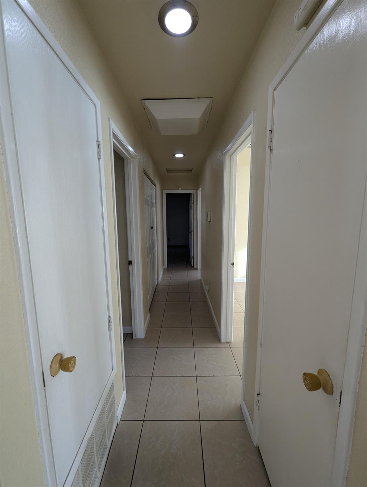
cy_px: 244
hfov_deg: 90.1
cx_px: 184
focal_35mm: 13
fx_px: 183
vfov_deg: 106.1
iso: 186
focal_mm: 1.95
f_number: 2.2
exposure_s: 1/120
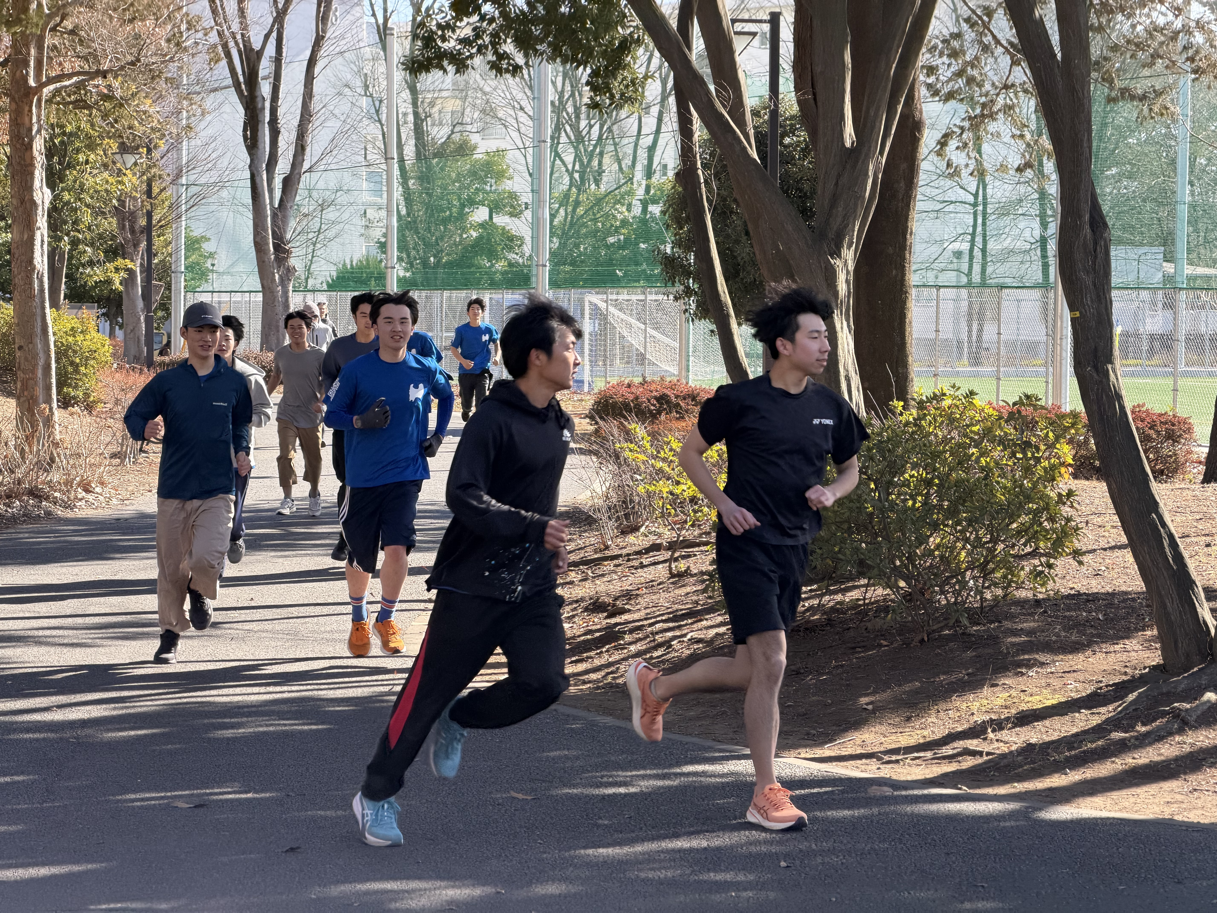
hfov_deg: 19.6
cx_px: 608
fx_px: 3516
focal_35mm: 100
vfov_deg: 14.8
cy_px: 456
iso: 50
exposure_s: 1/289
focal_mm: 16.89
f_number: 2.8
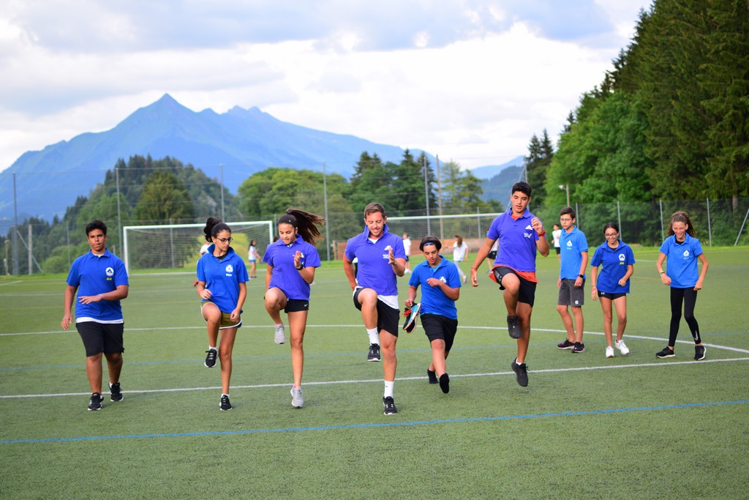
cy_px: 250
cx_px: 374
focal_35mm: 52
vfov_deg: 25.8
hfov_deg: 37.8
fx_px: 1092
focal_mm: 35
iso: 200
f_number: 1.8
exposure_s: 1/800
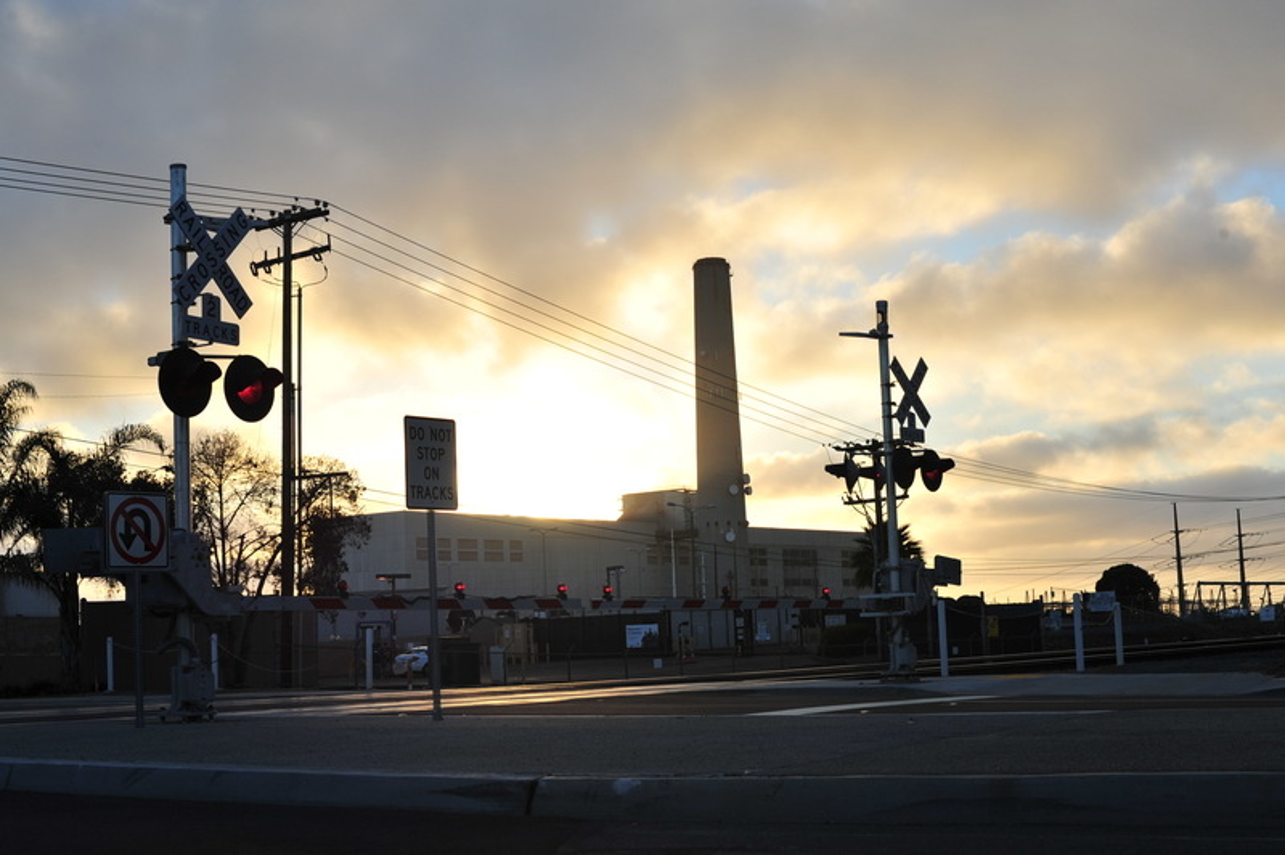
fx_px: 1783
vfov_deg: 26.9
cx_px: 642
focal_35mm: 50
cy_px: 428
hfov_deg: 39.6
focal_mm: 50
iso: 200
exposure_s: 1/250
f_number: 8
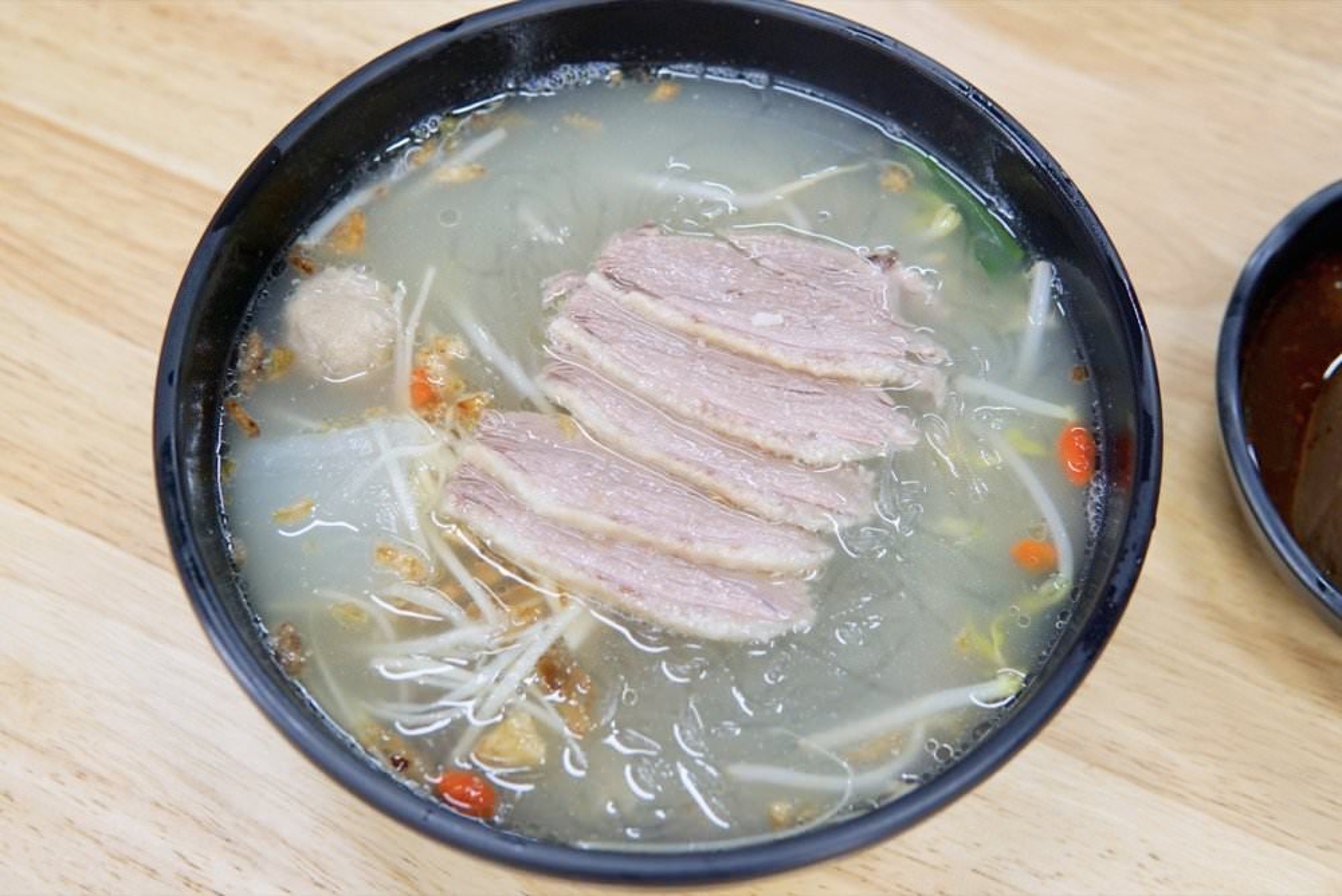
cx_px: 671
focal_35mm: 45
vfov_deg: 29.9
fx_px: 1678
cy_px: 448
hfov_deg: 43.6
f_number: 4
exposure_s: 1/60
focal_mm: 30
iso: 500
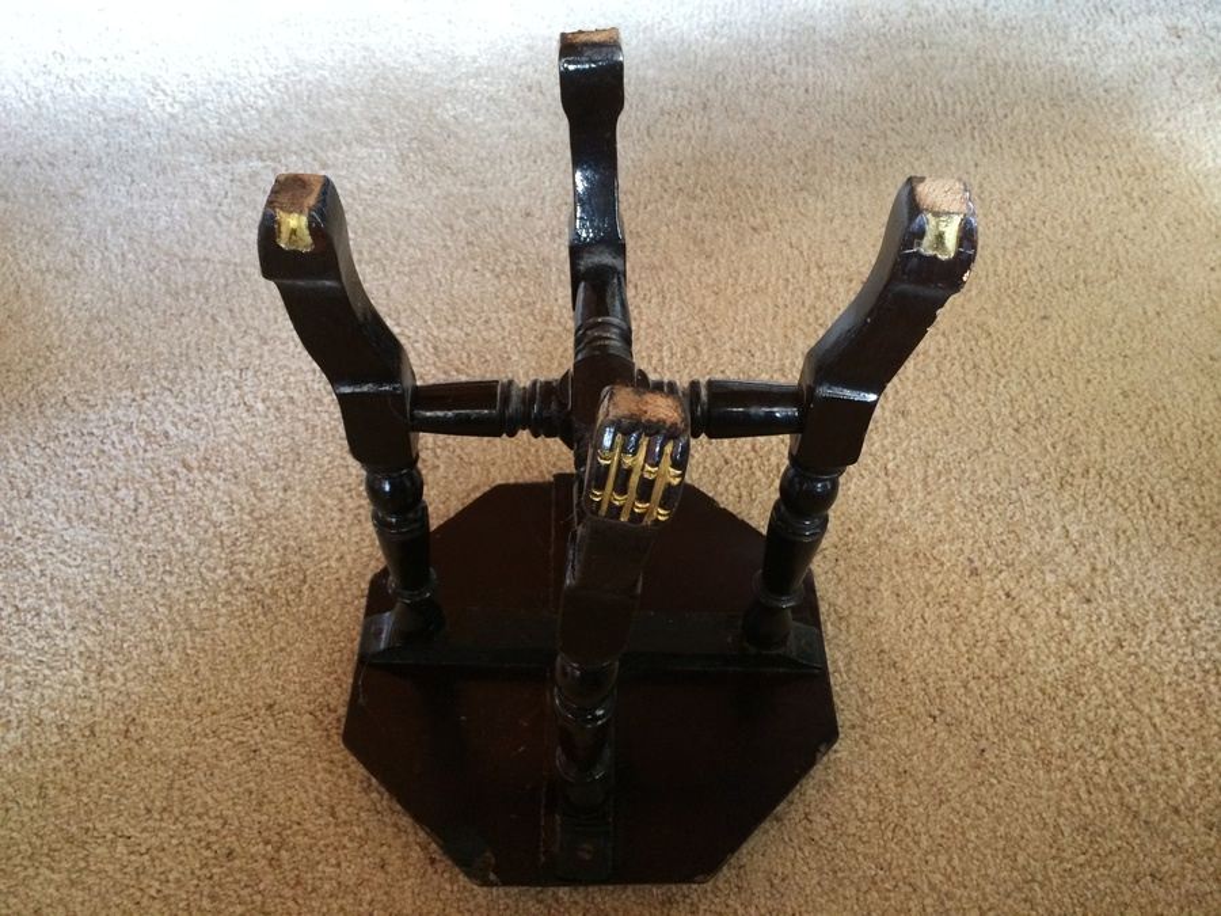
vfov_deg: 46.8
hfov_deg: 60.0
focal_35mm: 30
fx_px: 1058
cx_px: 610
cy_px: 458
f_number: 2.2
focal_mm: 4.12
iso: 320
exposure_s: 1/17
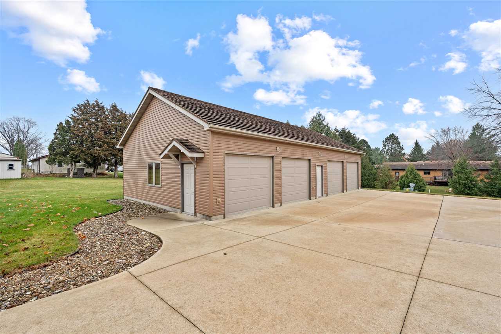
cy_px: 167
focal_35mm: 16
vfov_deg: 72.0
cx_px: 250
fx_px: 230
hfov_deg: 95.0
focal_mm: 16.5
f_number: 9
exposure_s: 1/125
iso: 250
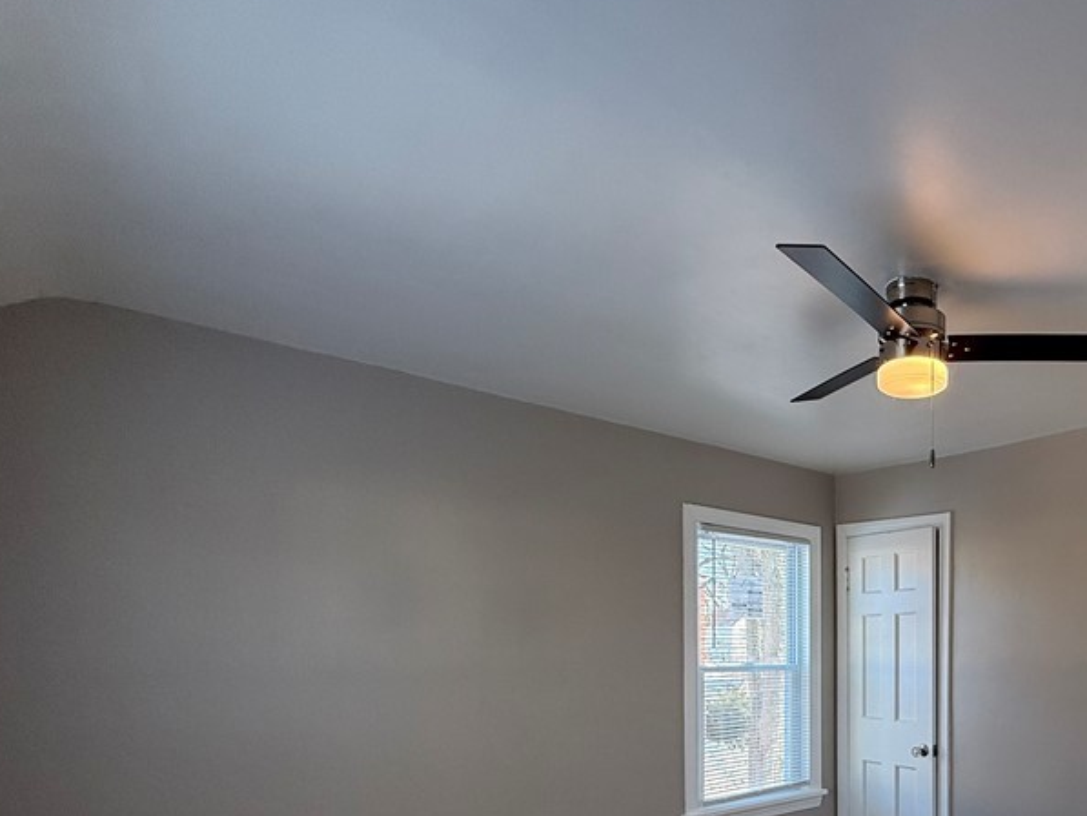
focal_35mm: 24
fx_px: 754
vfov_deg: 52.5
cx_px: 876
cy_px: 672
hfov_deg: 64.9
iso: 100
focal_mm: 2.22
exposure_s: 1/120
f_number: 2.2
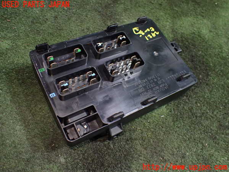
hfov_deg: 60.0
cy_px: 86
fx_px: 198
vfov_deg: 46.8
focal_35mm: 30
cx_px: 114
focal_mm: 5.4
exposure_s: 1/80
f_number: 2.3
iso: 800
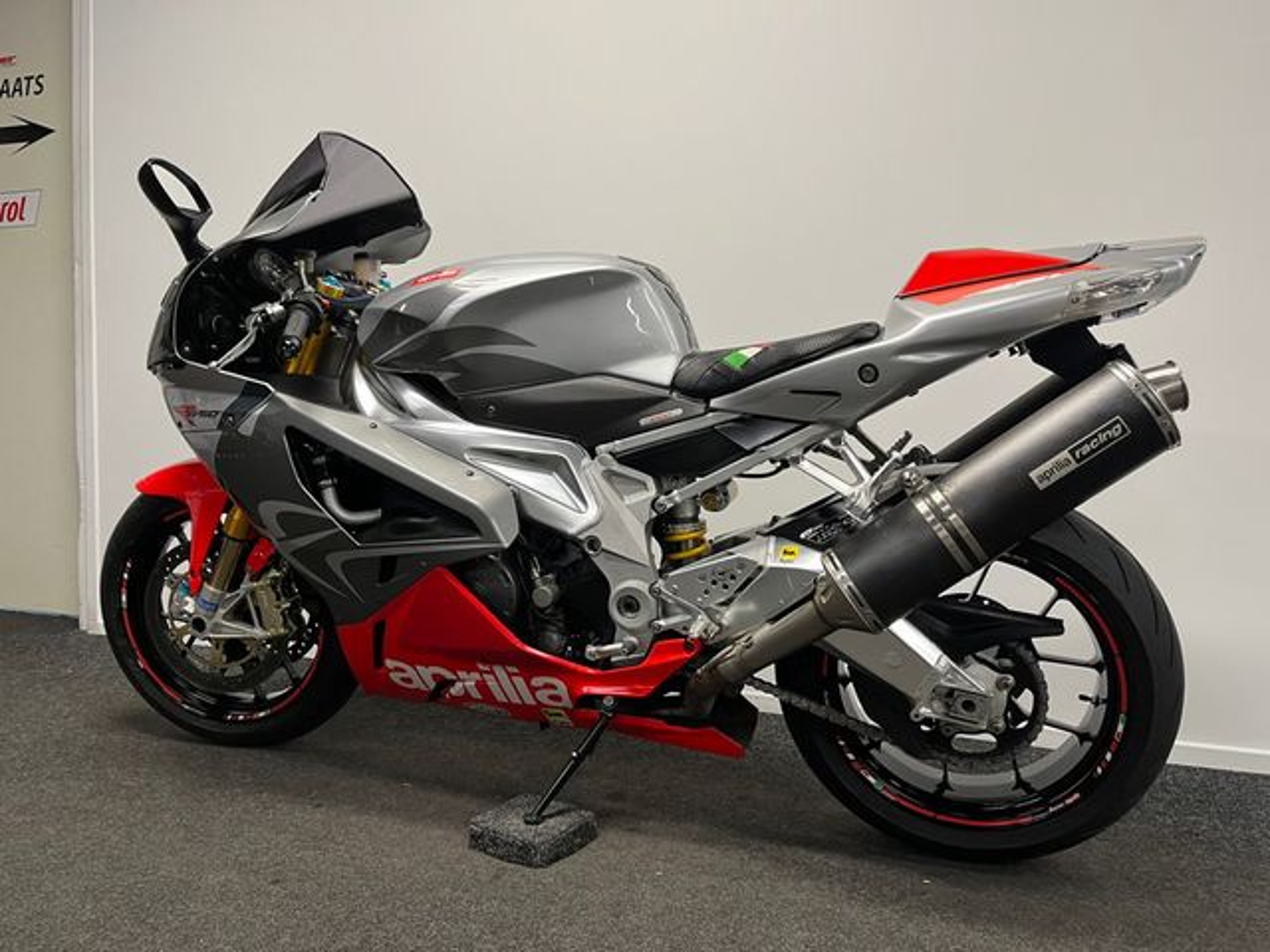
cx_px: 635
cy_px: 476
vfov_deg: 53.1
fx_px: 954
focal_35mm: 26
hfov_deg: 67.3
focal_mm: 5.1
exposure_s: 1/50
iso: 80
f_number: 1.6
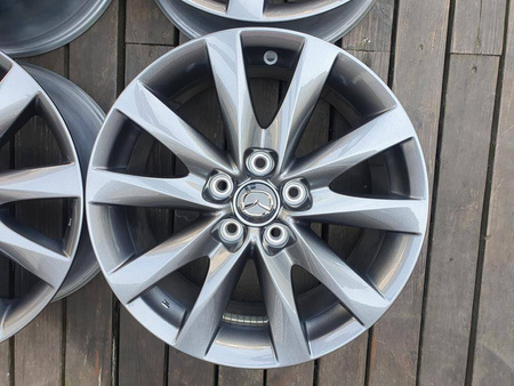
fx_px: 386
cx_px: 257
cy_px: 193
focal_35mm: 26
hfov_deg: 67.3
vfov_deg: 53.1
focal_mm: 4.32
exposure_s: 1/100
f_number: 2.4
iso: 50
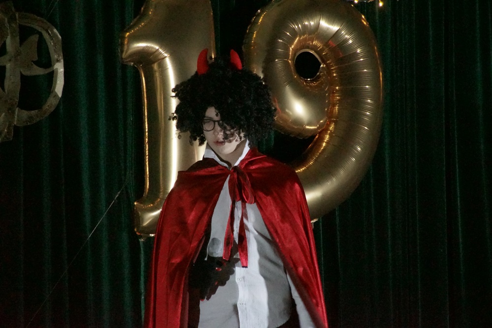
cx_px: 246
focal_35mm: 270
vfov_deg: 5.1
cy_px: 164
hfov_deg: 7.6
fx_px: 3690
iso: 12800
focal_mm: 180
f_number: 6.3
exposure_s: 1/50
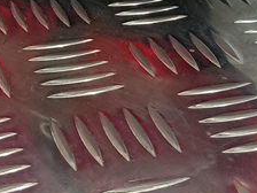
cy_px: -214
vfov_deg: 12.2
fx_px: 780
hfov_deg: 18.4
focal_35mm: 105
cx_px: 23
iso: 107
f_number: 1.6
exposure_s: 1/50
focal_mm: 4.11
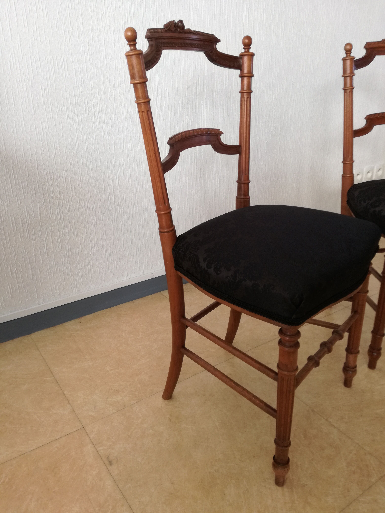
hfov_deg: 51.4
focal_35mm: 27
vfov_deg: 65.3
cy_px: 256
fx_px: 400
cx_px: 192
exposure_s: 1/30
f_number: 2
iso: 80
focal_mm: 3.79
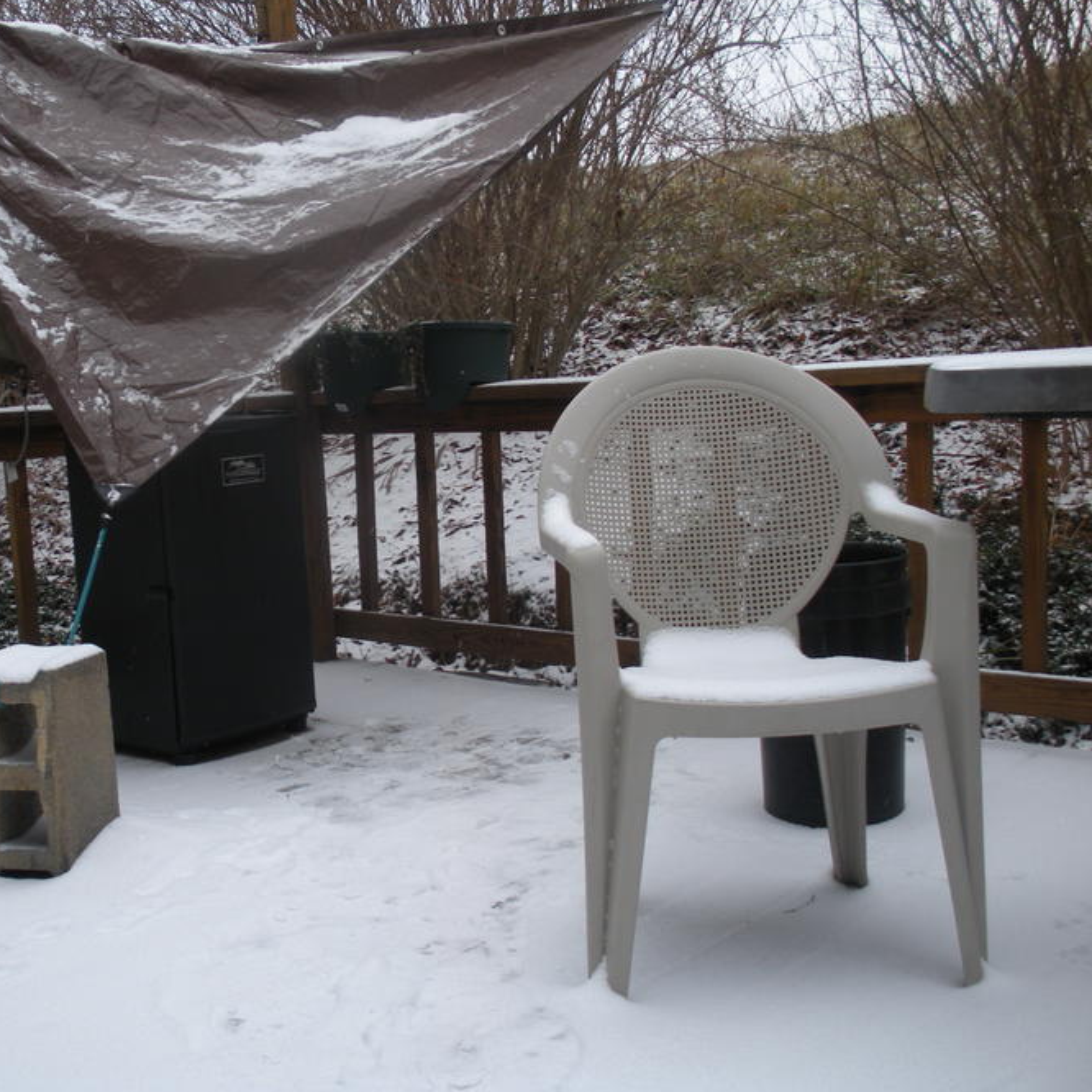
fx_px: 1535
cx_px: 389
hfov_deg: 38.8
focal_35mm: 43
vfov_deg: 39.2
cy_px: 544
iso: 64
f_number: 3.5
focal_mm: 6.3
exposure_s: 1/65.2
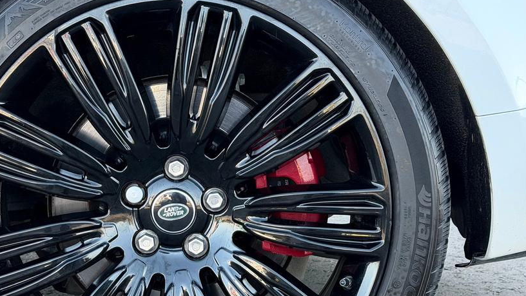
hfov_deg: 25.8
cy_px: 189
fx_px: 1144
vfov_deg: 14.7
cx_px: 173
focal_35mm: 82
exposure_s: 1/209
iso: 125
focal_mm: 6.76
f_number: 1.78
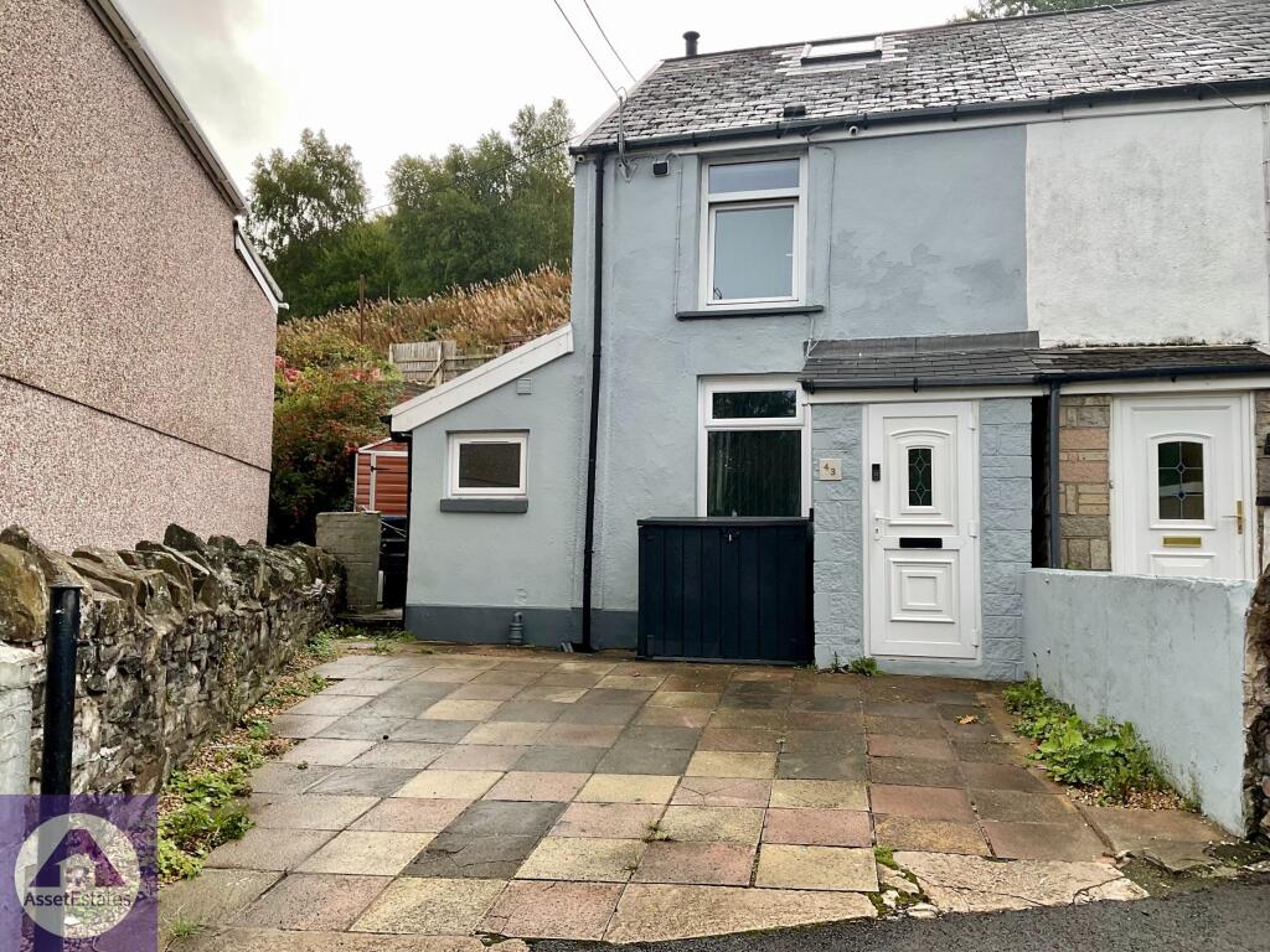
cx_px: 635
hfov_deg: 61.7
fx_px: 1064
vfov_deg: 48.2
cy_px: 476
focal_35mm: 29
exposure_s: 1/122
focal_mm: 3
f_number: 1.8
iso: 20
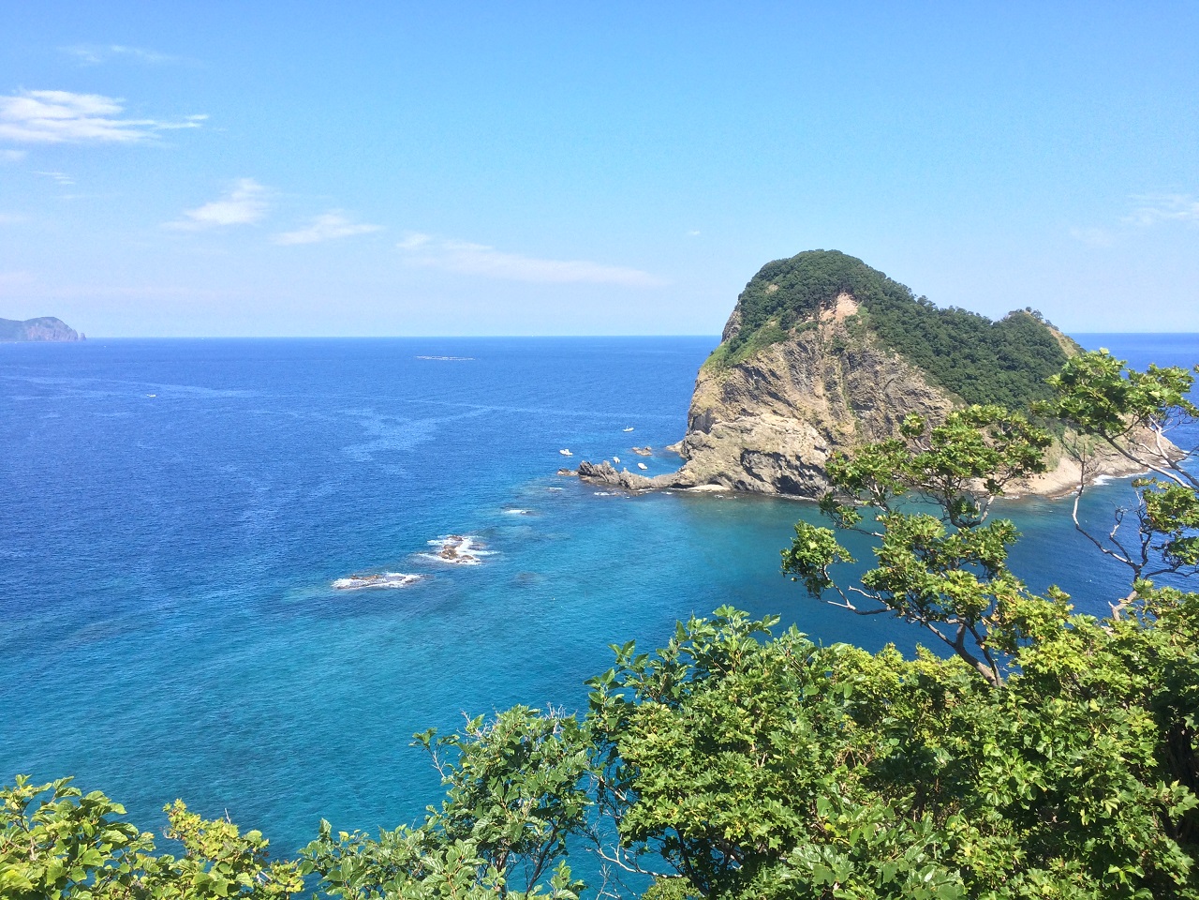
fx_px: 1004
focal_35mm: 29
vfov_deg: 48.2
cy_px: 450
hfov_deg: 61.7
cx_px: 600
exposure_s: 1/1026
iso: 32
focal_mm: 4.15
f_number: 2.2
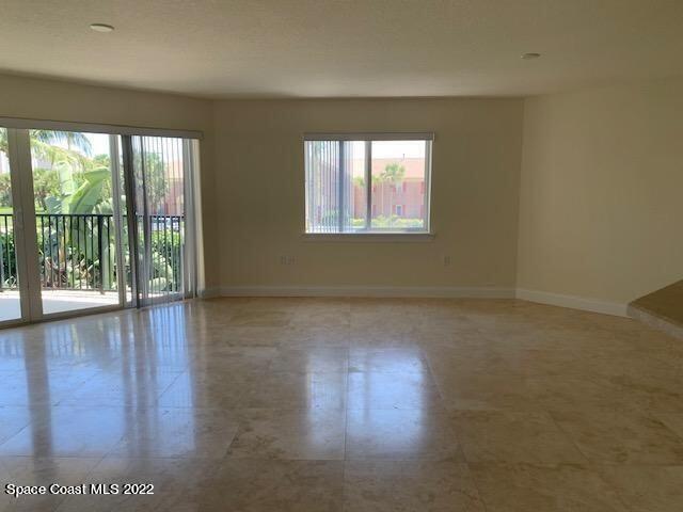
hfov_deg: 67.3
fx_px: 513
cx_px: 342
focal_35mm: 26
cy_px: 256
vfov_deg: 53.1
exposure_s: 1/122
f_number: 1.8
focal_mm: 4.25
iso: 40
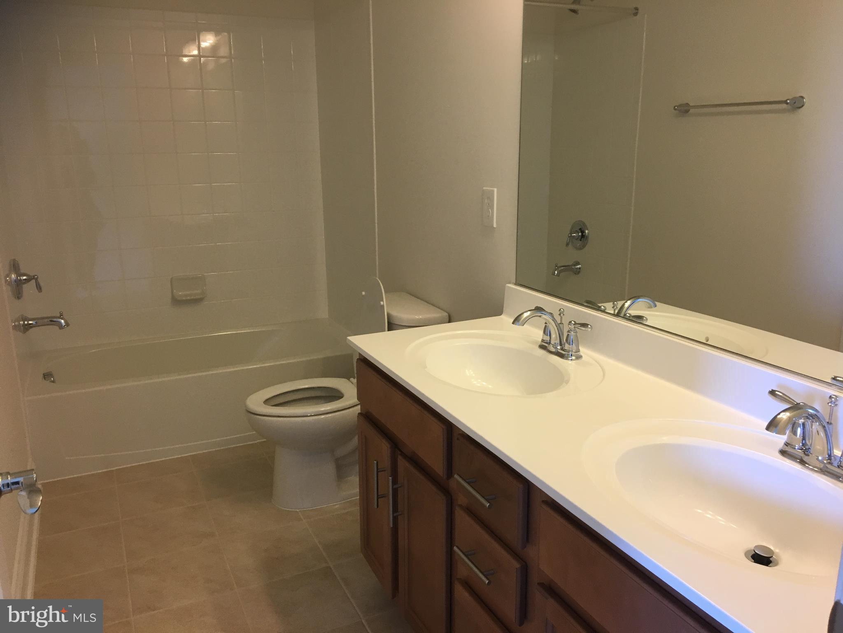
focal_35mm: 29
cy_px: 316
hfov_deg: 61.7
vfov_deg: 48.2
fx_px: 706
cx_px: 422
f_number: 2.2
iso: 80
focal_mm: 4.15
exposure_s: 1/30
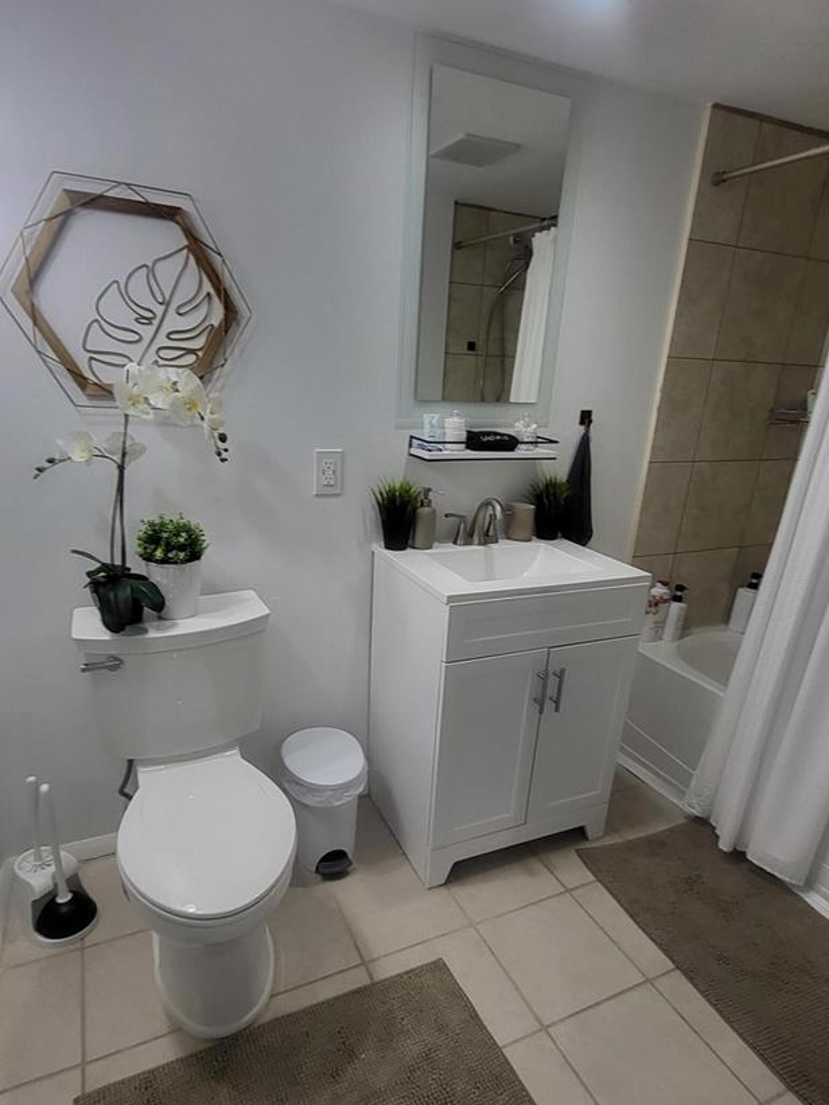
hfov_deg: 68.7
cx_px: 412
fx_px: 607
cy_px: 615
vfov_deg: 84.3
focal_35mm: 19
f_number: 2.2
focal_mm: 1.74
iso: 64
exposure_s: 1/60
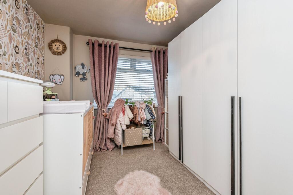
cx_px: 146
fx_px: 130
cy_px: 98
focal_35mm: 16
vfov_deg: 73.7
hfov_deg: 96.8
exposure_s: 1/20
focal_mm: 16
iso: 320
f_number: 8
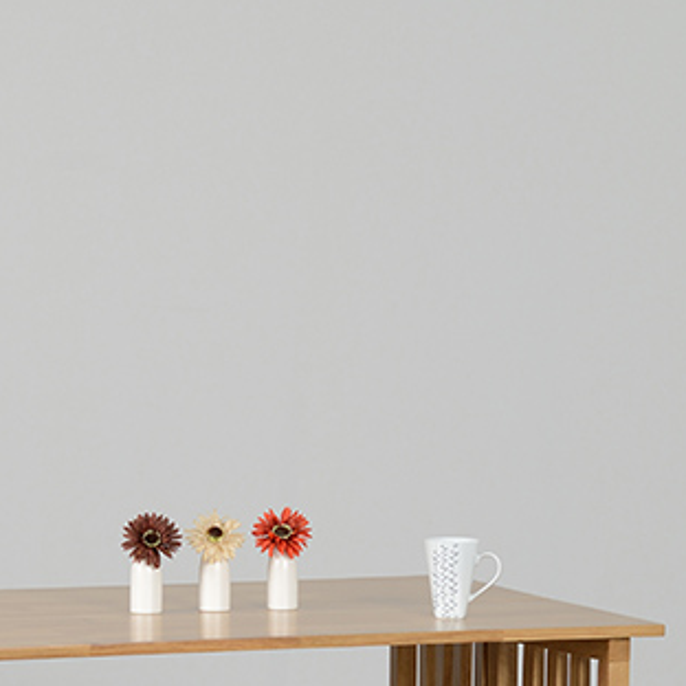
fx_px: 4484
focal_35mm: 200
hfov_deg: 8.7
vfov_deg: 8.7
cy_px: 690
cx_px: 207
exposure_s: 1/160
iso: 100
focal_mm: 70
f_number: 8
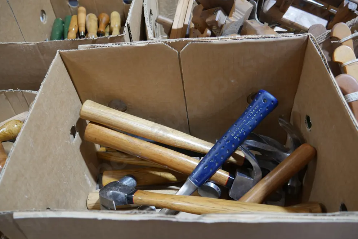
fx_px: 298
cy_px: 117
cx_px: 176
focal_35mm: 30
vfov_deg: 43.6
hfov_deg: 61.9
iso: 500
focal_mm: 14
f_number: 3.5
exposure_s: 1/60
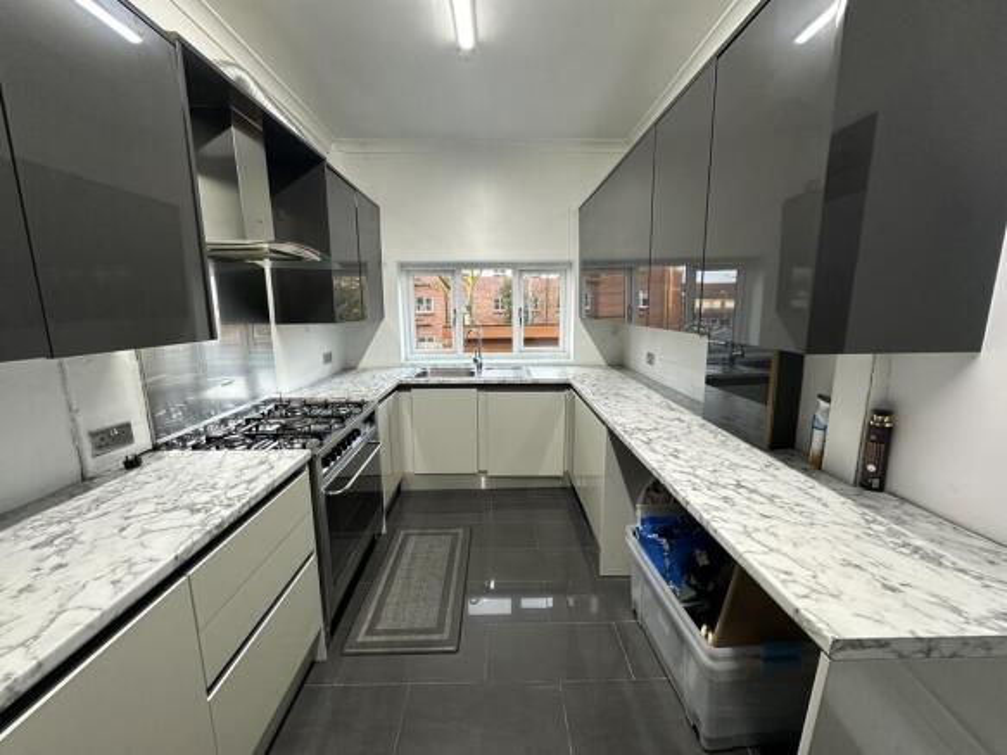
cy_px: 378
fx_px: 407
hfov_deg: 102.1
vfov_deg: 85.7
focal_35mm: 14
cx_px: 504
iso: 160
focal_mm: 2.22
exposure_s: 1/50
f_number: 2.2
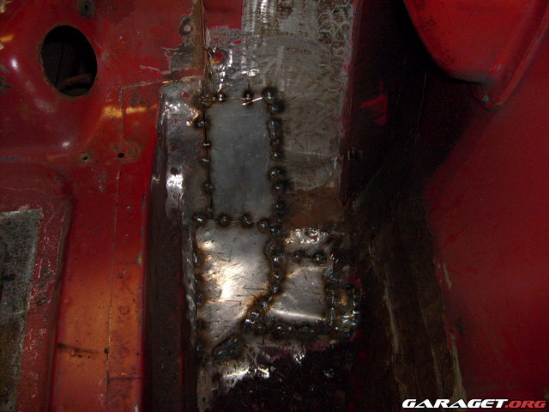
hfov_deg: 52.6
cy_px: 206
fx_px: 555
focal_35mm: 35
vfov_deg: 40.7
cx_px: 274
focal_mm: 5.8
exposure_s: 1/45
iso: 100
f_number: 2.8
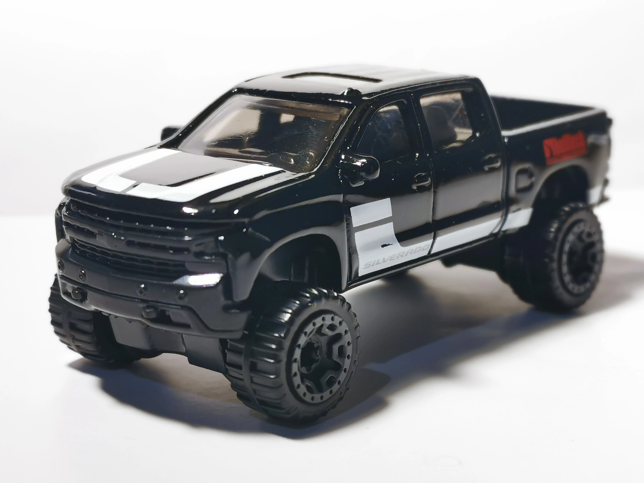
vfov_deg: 19.4
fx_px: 1414
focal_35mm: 76
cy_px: 242
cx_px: 322
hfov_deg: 25.7
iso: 160
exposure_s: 1/100
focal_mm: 5.58
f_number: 1.8
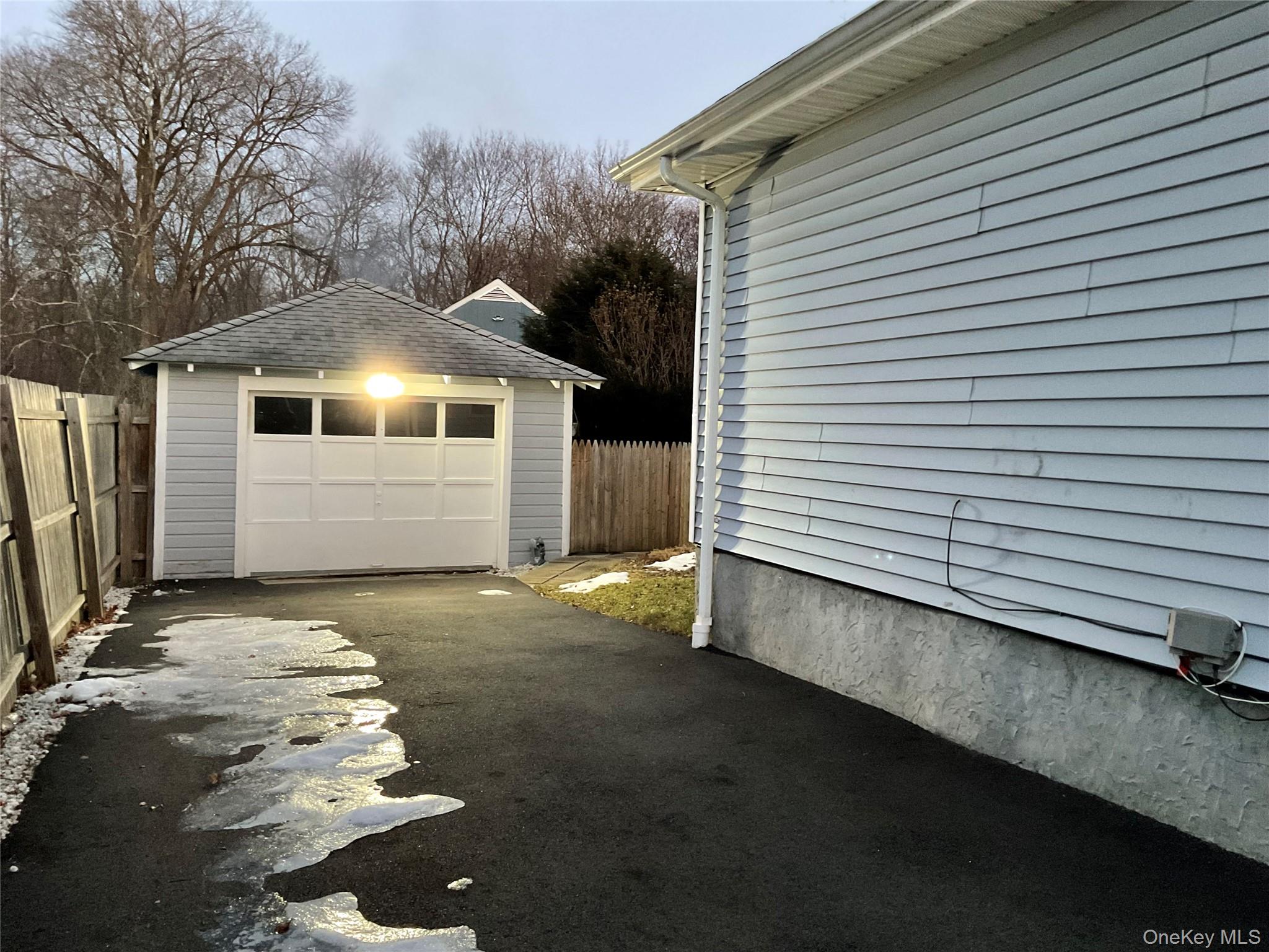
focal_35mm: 29
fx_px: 1063
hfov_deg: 61.7
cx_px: 634
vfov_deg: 48.2
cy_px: 476
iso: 320
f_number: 1.8
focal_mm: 3
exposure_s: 1/30
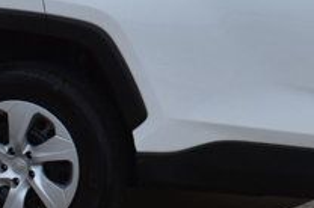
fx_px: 1289
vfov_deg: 9.1
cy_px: -44
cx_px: 338
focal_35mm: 148
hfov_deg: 13.6
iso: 400
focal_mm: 20
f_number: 8
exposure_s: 1/80
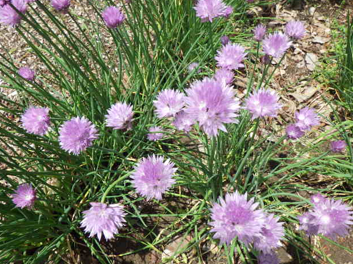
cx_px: 180
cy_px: 133
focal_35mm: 29
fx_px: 296
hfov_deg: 61.7
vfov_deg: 48.2
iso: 125
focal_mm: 5
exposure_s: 1/640
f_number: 4.2
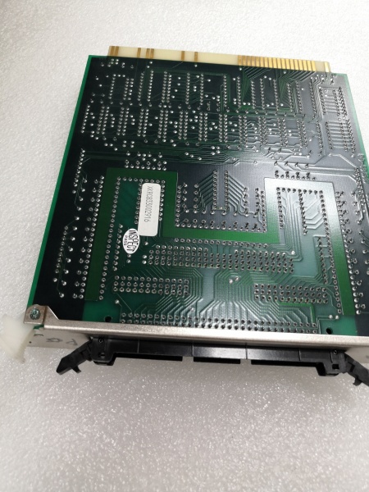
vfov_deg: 65.3
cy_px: 246
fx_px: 384
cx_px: 184
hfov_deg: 51.4
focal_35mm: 27
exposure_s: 1/36
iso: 250
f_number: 1.8
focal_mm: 3.95
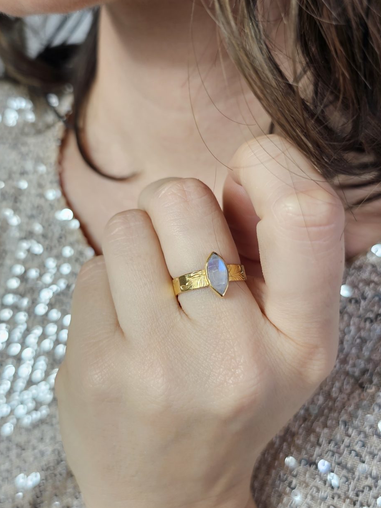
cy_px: 236
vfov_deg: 51.3
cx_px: 174
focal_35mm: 36
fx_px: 528
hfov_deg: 39.6
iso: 80
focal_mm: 6.3
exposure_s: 1/100
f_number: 1.7
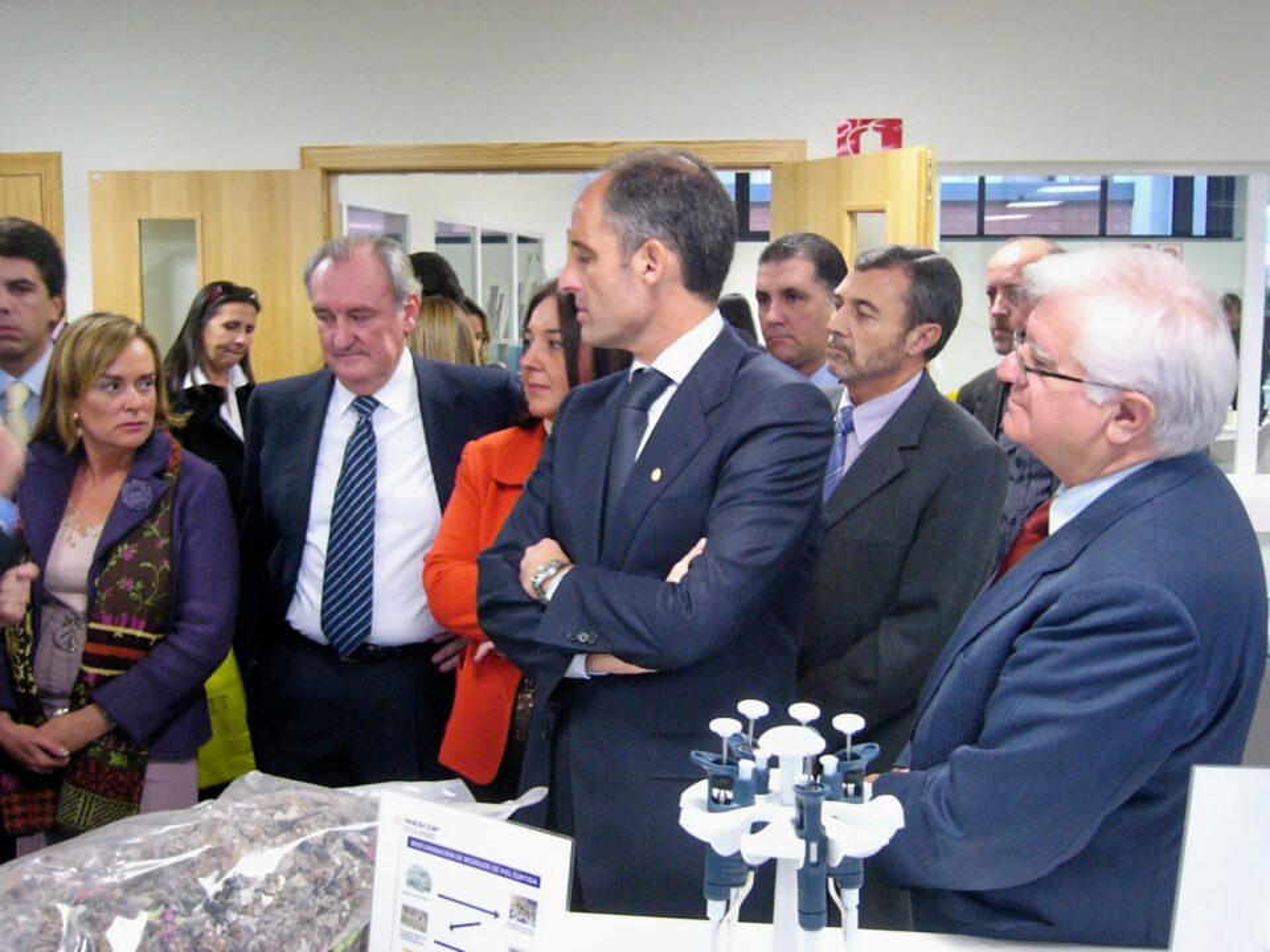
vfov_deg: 36.8
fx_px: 1431
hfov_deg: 47.9
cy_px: 476
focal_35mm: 39
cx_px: 635
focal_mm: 6.5
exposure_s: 1/10
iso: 200
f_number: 2.9
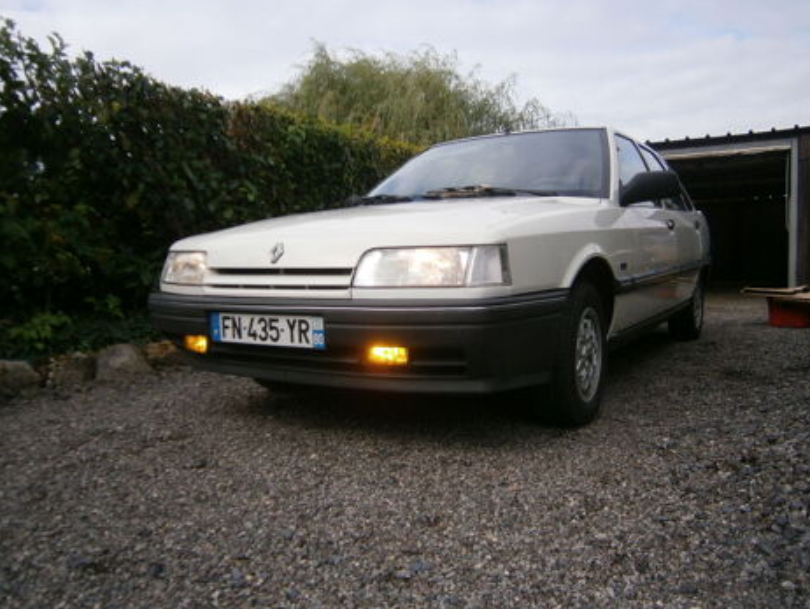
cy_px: 295
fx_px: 632
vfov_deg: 51.4
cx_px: 416
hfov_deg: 65.3
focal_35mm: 27
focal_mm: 4.7
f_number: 2.8
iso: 80
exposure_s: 1/640
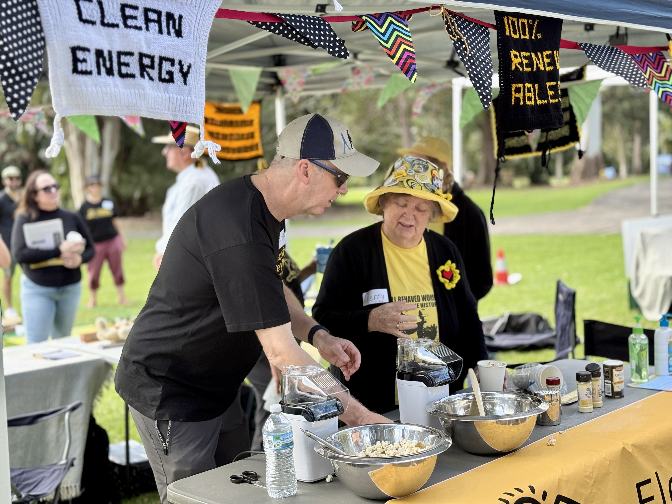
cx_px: 336
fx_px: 932
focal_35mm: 48
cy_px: 252
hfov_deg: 39.7
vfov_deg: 30.3
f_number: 1.78
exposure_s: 1/388
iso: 100
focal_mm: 6.76
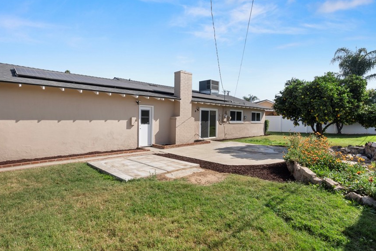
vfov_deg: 64.5
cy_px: 119
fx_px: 198
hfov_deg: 86.9
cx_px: 182
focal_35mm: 19
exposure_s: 1/30
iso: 50
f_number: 22
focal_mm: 16
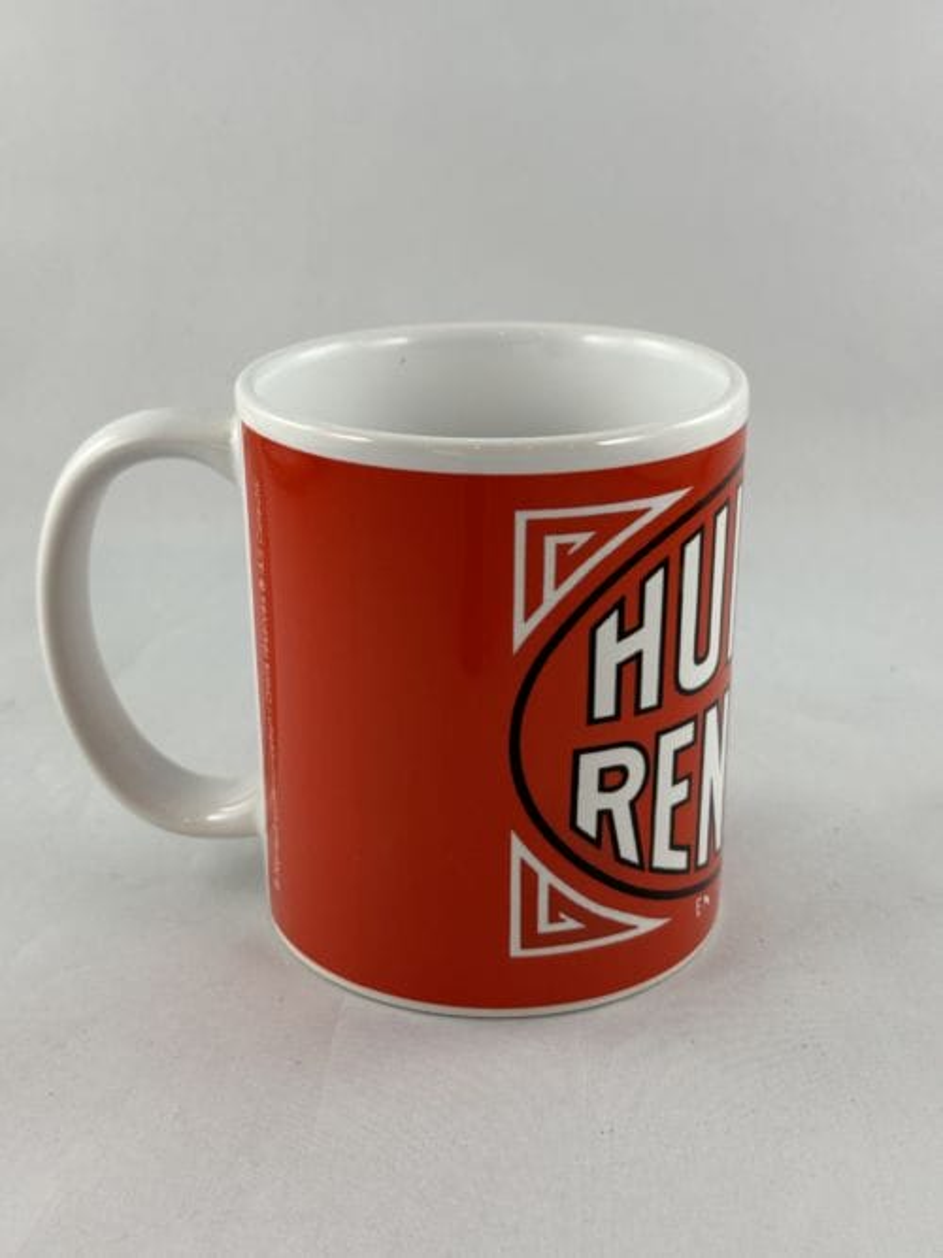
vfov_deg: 39.7
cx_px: 472
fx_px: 1744
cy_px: 629
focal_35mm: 48
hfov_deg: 30.3
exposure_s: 1/100
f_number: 1.78
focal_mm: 6.86
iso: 64
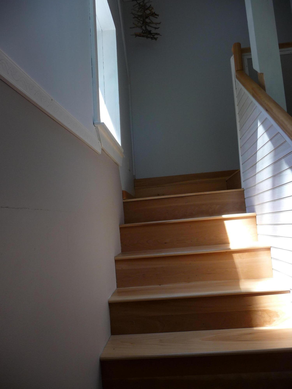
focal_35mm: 28
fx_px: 315
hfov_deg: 49.7
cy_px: 194
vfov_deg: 63.4
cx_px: 146
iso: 100
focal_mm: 4.7
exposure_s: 1/50
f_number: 3.3
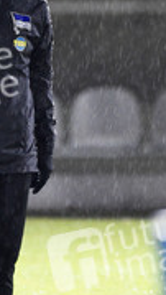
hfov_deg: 1.0
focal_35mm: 1172
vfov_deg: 1.8
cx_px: -17
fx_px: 9150
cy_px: 170
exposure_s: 1/160
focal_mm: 500
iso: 4000
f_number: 5.6
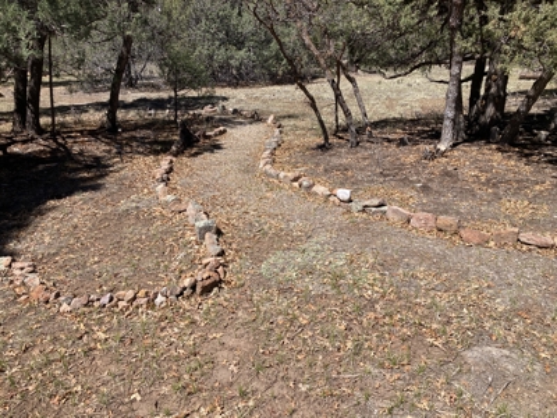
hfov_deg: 63.4
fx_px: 451
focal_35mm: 28
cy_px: 209
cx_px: 278
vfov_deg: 49.7
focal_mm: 3.99
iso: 20
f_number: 1.8
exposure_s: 1/1736
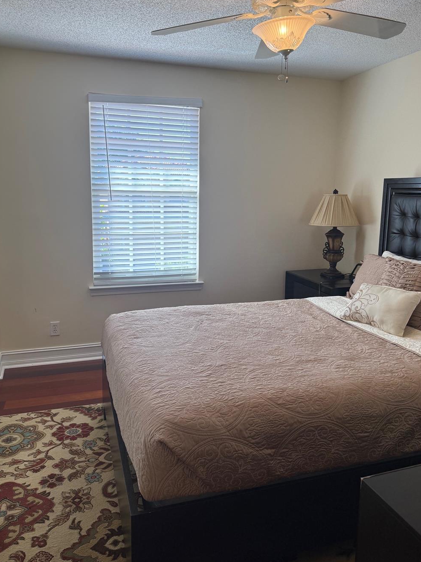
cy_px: 253
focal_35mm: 28
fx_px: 454
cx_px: 227
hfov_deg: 49.7
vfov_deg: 63.3
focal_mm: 6.76
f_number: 1.78
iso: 100
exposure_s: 1/187
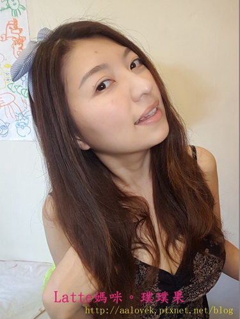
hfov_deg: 63.4
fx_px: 194
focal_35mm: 21
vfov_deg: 79.0
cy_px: 160
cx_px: 120
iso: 125
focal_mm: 2.1
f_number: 1.7
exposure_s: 1/30
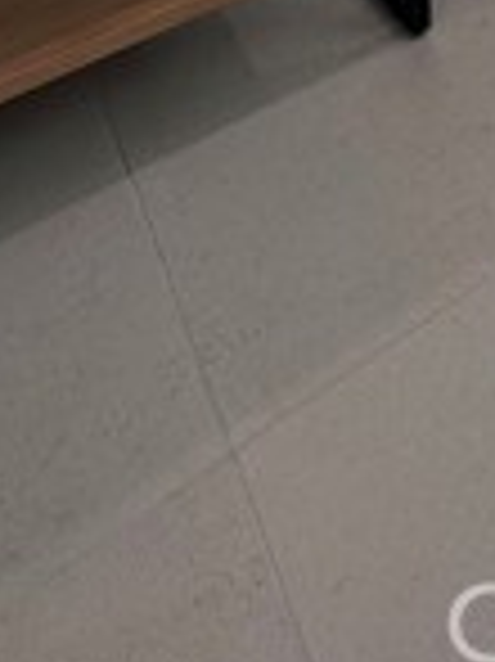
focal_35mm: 61
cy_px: -752
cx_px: 698
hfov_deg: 21.1
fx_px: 1165
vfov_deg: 17.7
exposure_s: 1/120
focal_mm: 2.22
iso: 50
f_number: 2.2
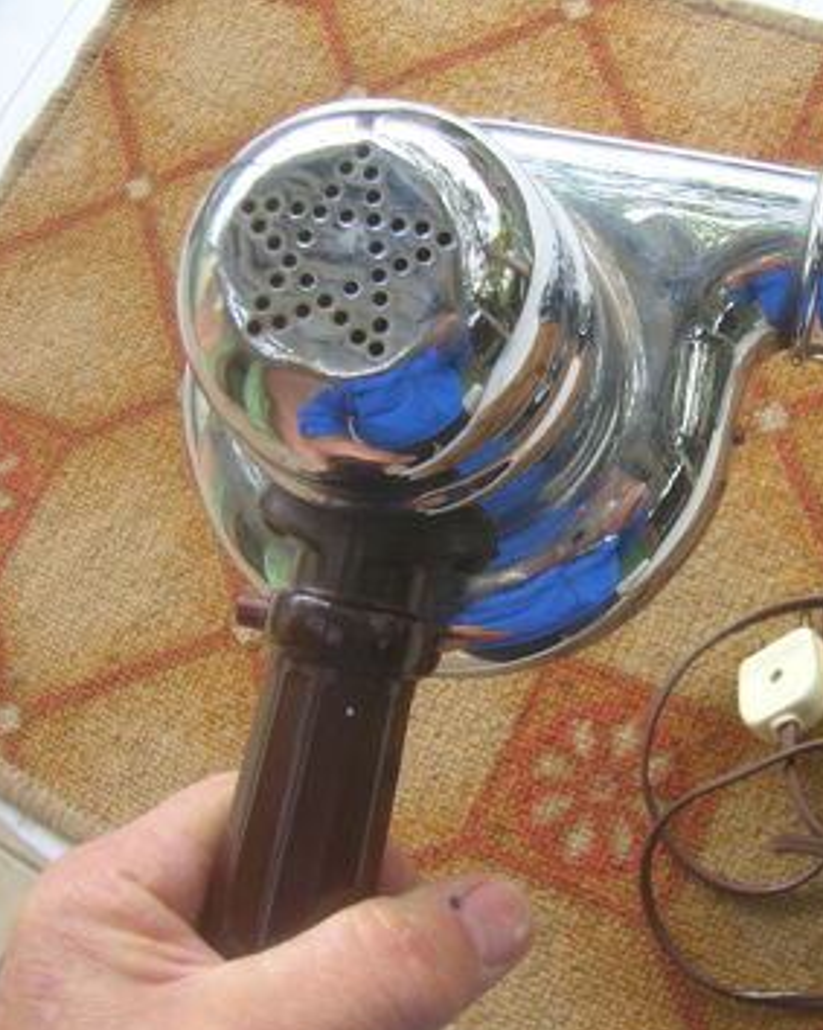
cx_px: 576
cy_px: 521
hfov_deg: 33.0
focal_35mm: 45
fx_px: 1371
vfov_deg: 41.2
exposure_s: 1/45.1
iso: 50
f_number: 2.9
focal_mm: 5.7
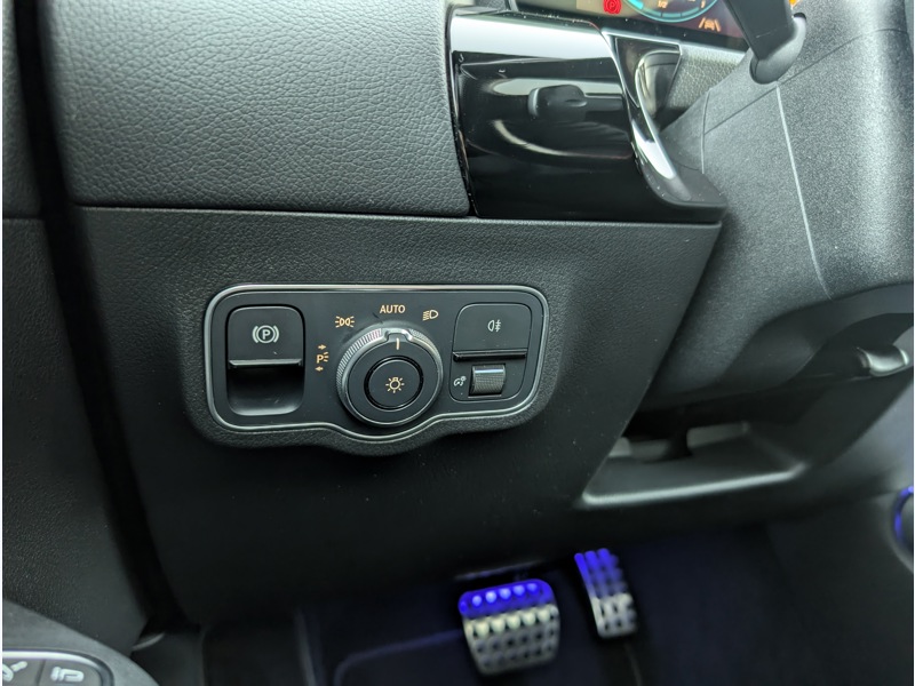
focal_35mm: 24
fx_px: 634
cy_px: 343
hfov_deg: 71.6
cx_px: 458
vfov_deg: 56.8
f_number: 1.68
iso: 148
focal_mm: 6.9
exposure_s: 1/23.8
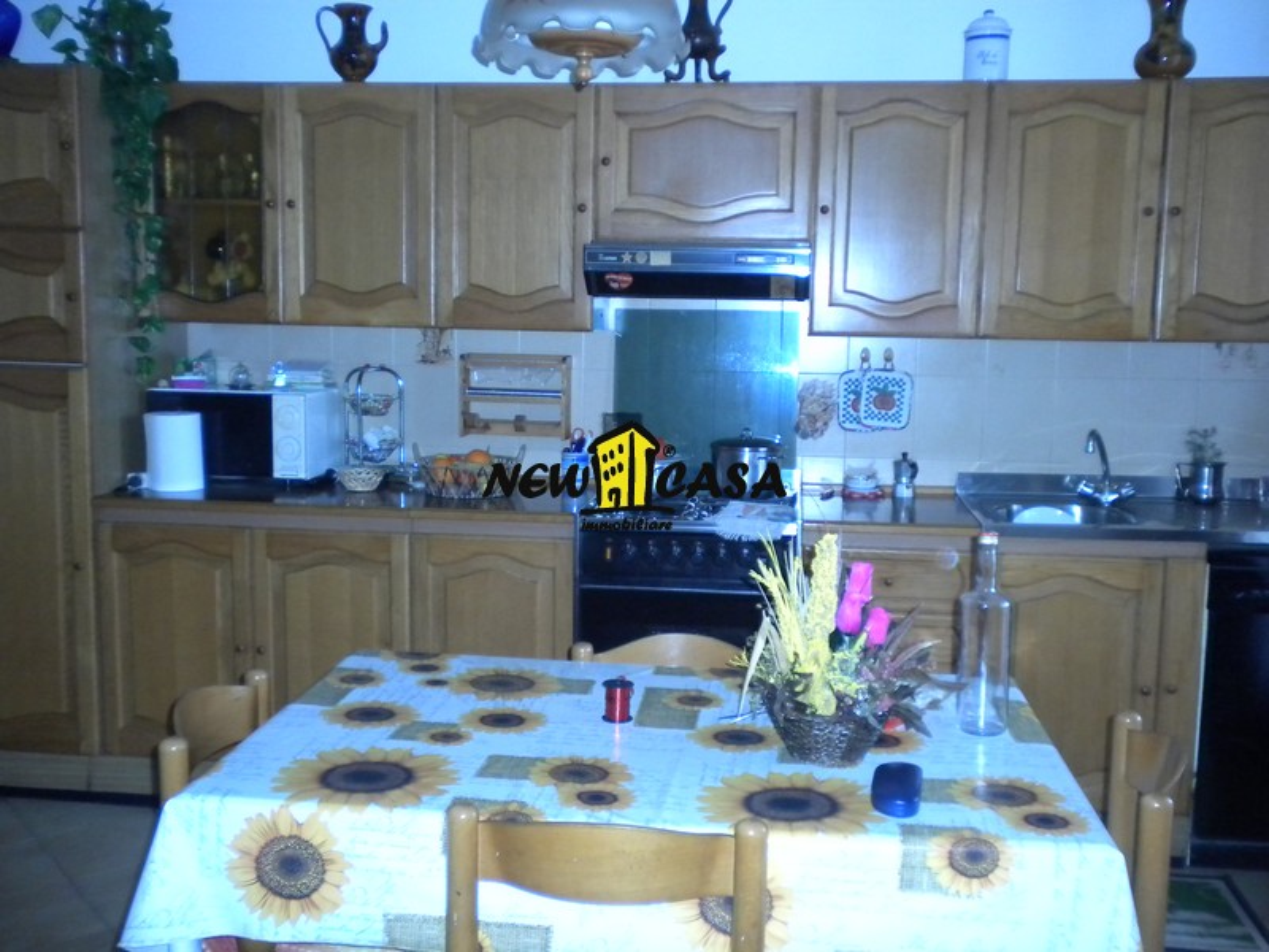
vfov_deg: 40.7
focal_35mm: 35
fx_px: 1283
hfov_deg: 52.6
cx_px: 634
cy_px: 476
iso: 487
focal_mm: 6.3
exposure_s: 1/30
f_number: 3.1
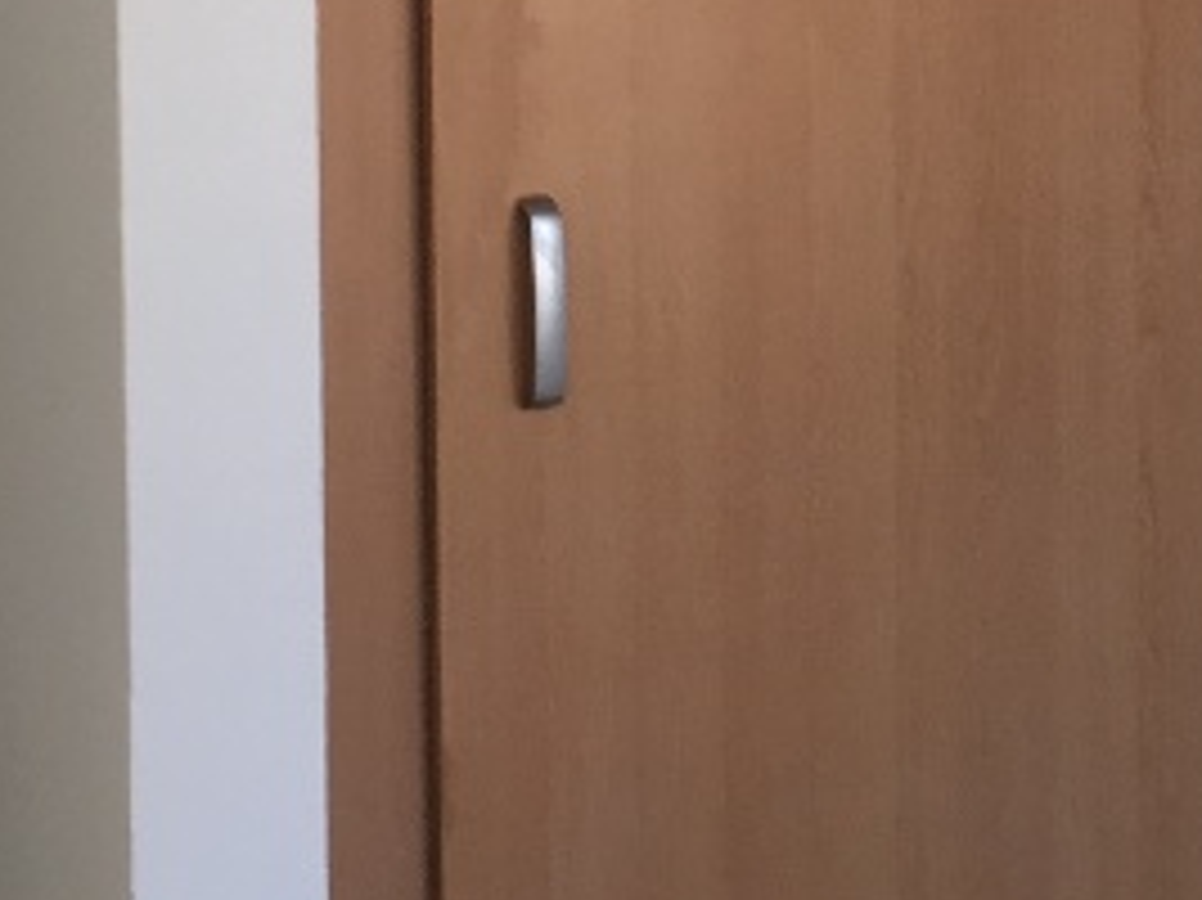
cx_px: 932
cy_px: 22
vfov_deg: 12.6
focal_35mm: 116
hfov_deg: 16.9
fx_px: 4026
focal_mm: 4.15
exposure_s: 1/120
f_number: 2.2
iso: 32
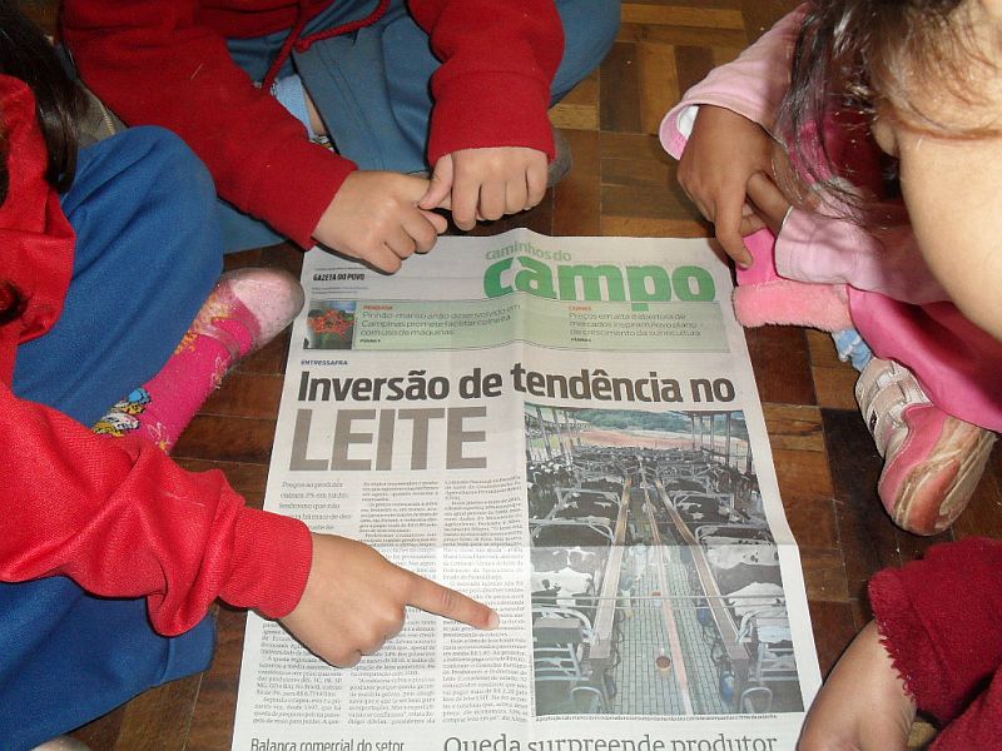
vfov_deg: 40.7
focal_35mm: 35
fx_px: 1013
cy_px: 376
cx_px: 501
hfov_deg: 52.6
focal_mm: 6.3
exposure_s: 1/45
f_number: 3.2
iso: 200
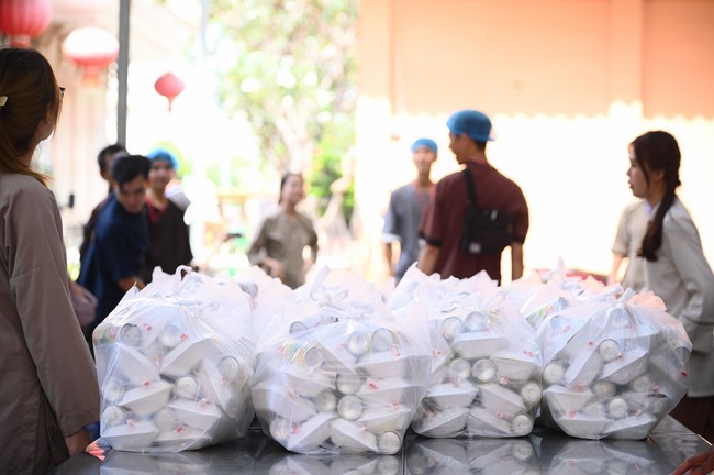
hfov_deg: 17.1
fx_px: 2378
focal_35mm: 120
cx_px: 357
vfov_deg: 11.4
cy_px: 238
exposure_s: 1/160
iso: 250
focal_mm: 120
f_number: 4
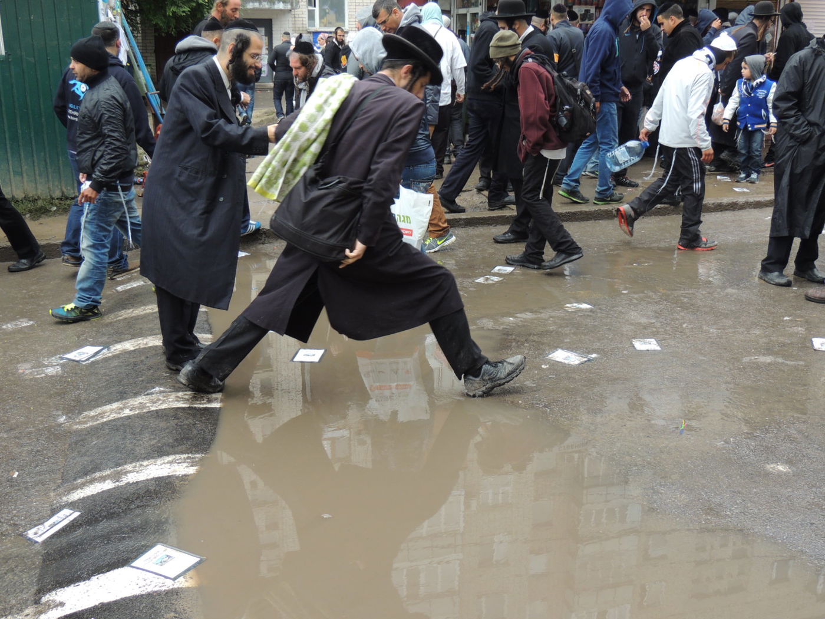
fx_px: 953
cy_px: 310
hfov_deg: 46.8
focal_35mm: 40
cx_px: 412
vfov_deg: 36.0
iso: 160
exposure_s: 1/250
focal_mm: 7.1
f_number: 3.3
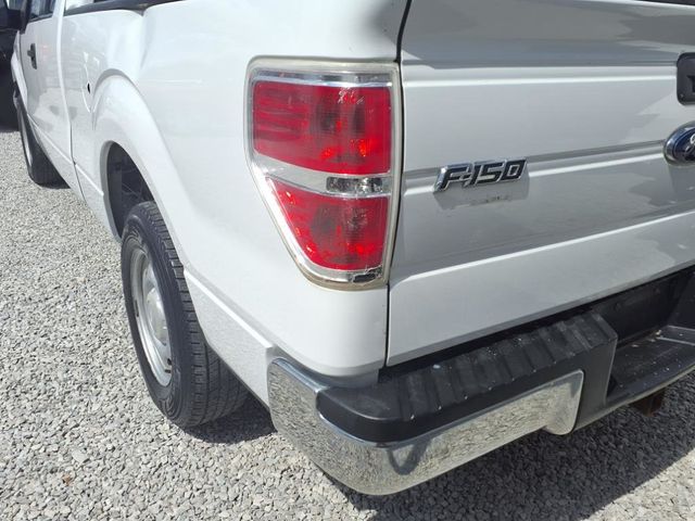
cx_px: 348
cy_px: 260
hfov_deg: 65.3
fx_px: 542
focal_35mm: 27
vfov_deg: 51.4
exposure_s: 1/3333
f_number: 1.9
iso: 40
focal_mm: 3.58
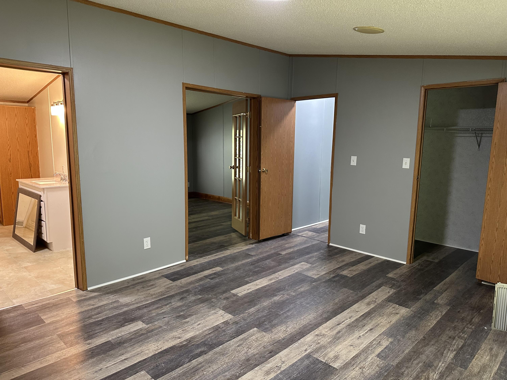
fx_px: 352
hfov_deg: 71.6
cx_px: 254
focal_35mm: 24
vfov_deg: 56.8
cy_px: 190
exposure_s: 1/60
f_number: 1.78
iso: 320
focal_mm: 6.86
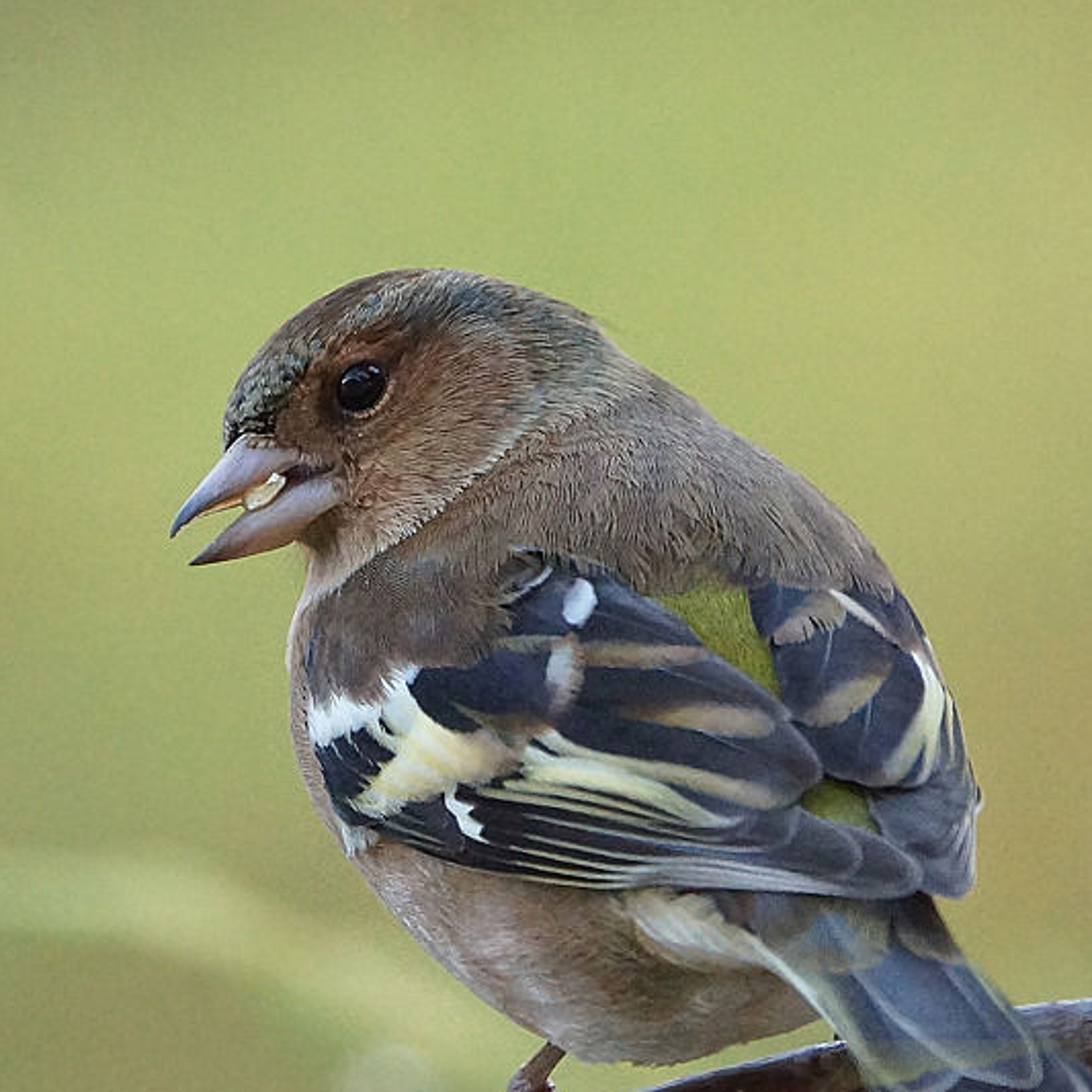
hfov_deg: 2.3
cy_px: 729
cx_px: 547
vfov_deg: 2.3
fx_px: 27339
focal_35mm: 766
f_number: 6.3
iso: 1600
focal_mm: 400
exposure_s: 1/320
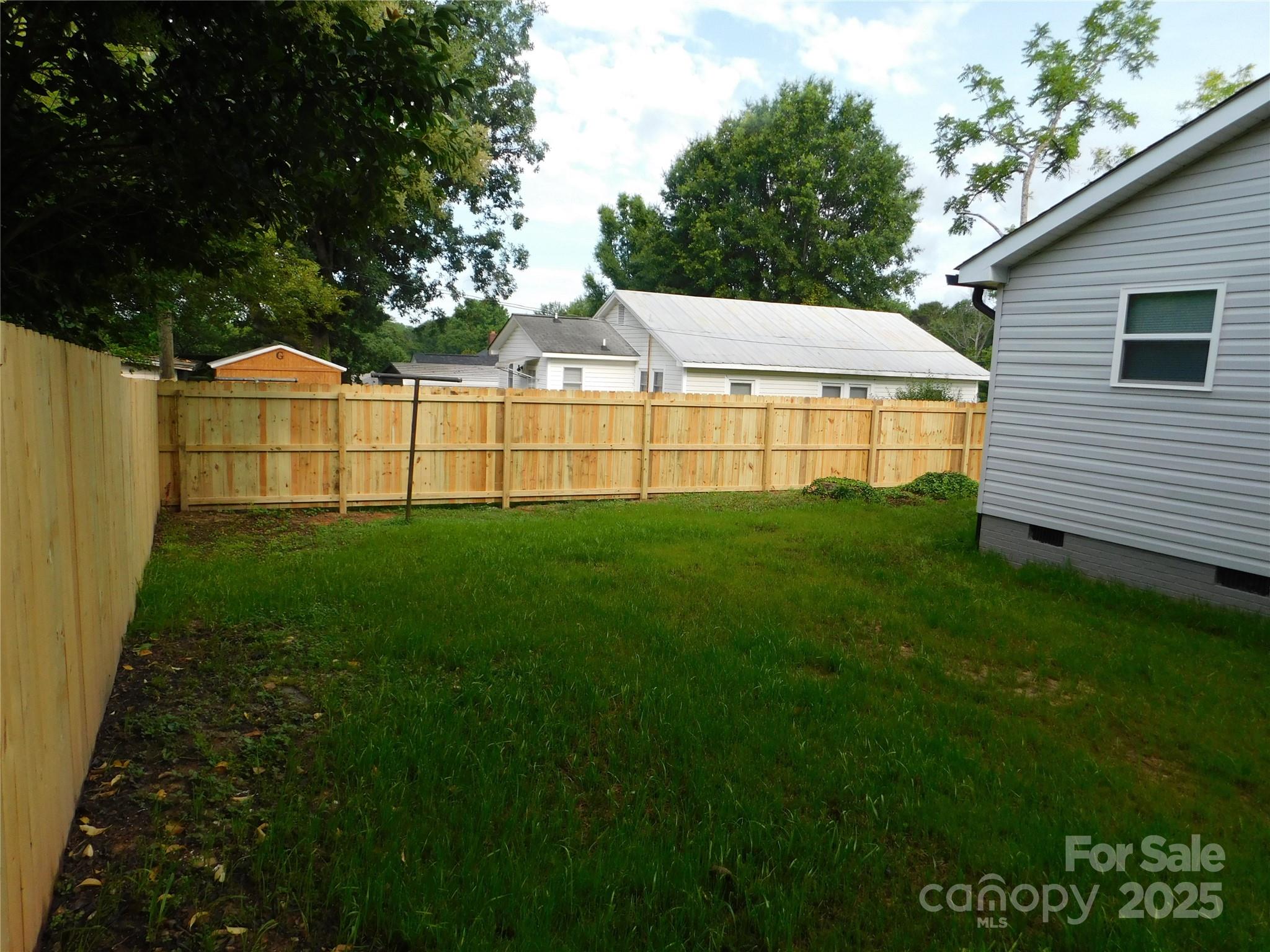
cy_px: 476
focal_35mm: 23
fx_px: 844
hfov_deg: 73.9
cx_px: 635
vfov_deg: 58.9
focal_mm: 4
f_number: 3
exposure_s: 1/640
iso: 125
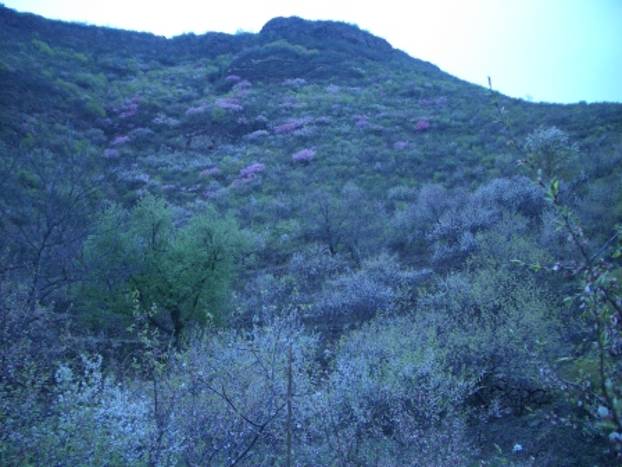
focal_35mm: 35
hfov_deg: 52.6
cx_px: 311
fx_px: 629
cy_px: 234
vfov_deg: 40.7
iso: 50
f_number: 2.6
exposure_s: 1/800
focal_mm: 5.8
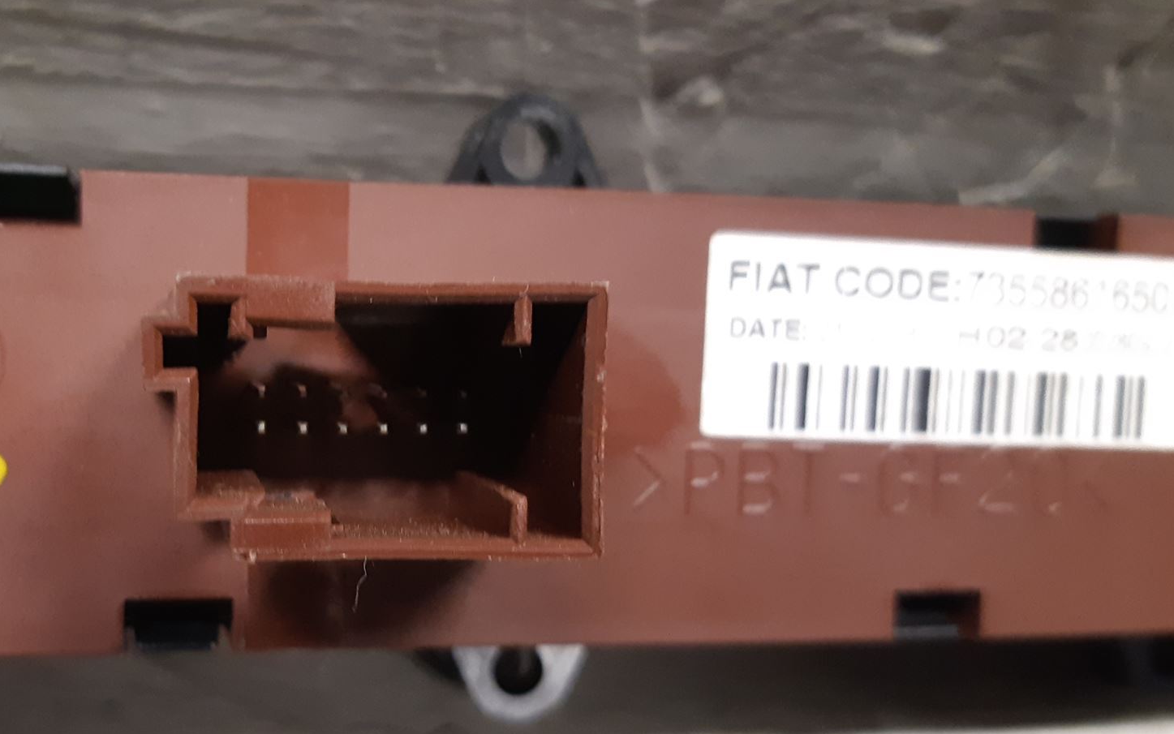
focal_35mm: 39
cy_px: 426
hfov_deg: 49.5
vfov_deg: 32.7
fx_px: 1248
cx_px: 387
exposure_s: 1/33
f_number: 1.7
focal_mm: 3.93
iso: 250
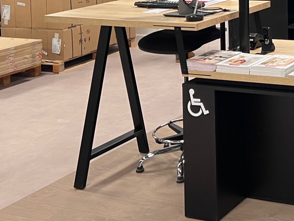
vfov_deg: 18.2
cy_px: -89
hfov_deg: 23.5
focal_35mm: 74
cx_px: 372
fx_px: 628
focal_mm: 5.7
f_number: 1.5
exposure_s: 1/50
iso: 80
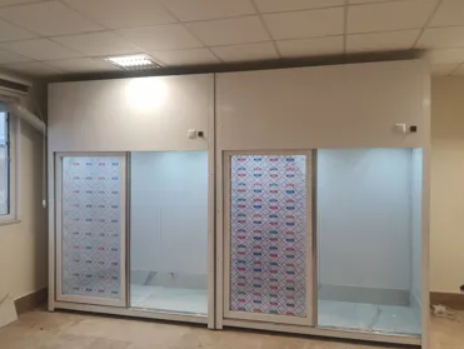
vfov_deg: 49.8
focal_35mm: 28
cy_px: 170
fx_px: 376
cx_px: 243
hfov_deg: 63.4
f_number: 1.7
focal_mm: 4.32
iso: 200
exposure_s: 1/100
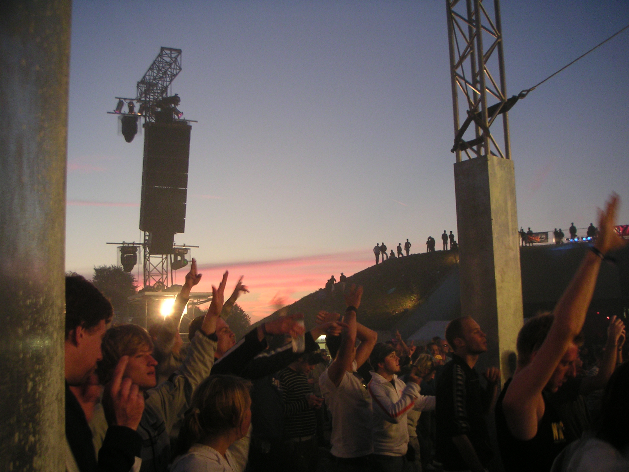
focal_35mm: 38
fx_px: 690
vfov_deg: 37.7
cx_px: 314
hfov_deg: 49.0
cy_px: 236
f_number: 2.8
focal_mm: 6
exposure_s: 1/30
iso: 100
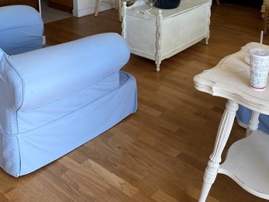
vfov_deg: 28.9
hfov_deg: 39.4
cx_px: 171
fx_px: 373
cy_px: 16
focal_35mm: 48
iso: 50
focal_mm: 4.25
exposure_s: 1/121
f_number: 1.8
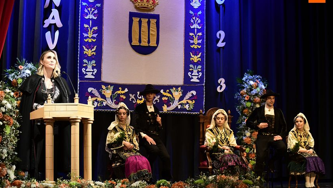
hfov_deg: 28.6
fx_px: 654
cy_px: 90
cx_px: 166
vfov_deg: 16.3
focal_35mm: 74
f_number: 4.5
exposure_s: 1/125
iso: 5000
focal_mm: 70
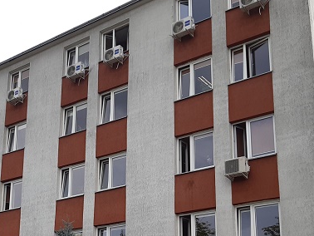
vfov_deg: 25.6
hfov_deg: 34.1
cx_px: 76
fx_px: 499
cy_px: 222
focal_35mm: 55
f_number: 1.7
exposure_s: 1/1294
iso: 40
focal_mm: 3.92
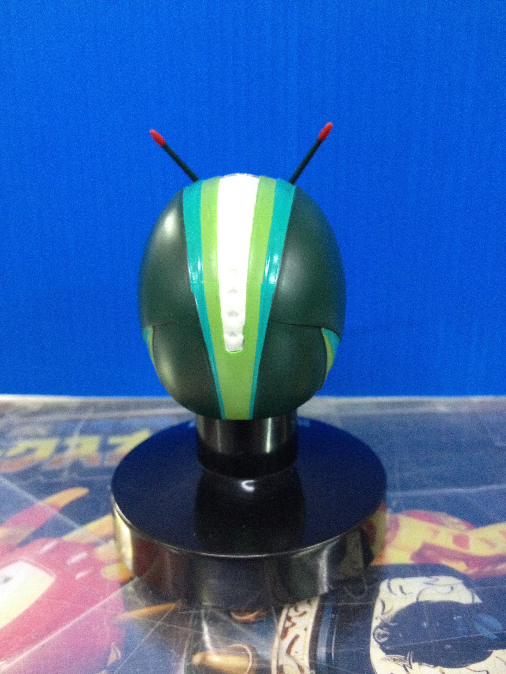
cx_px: 253
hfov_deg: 40.7
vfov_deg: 52.6
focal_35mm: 35
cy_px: 337
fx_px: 682
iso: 400
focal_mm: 4.28
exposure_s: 1/20
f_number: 2.4
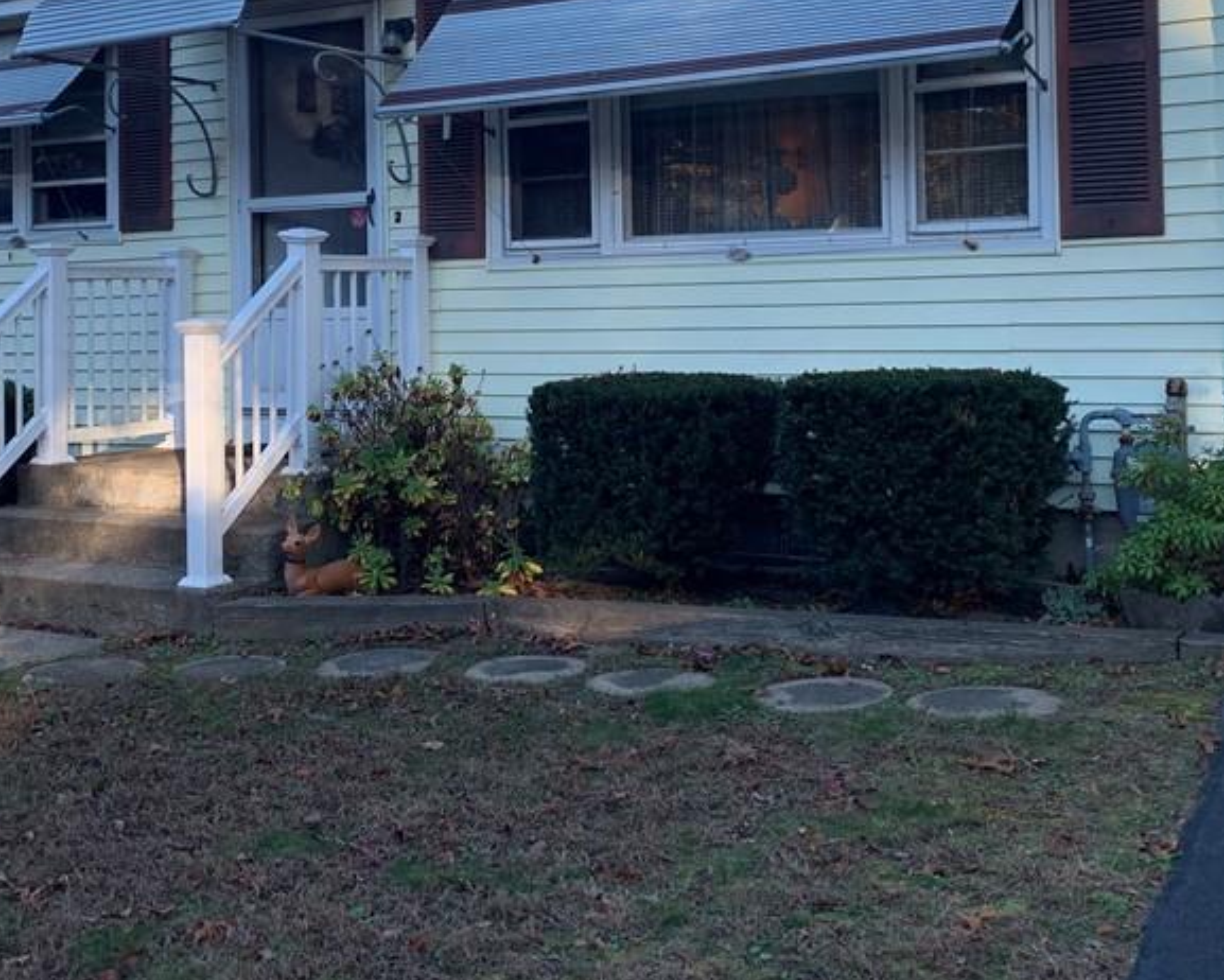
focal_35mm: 45
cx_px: 543
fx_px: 1631
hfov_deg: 41.1
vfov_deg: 33.0
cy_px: 282
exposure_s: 1/457
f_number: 1.8
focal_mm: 4.25
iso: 25
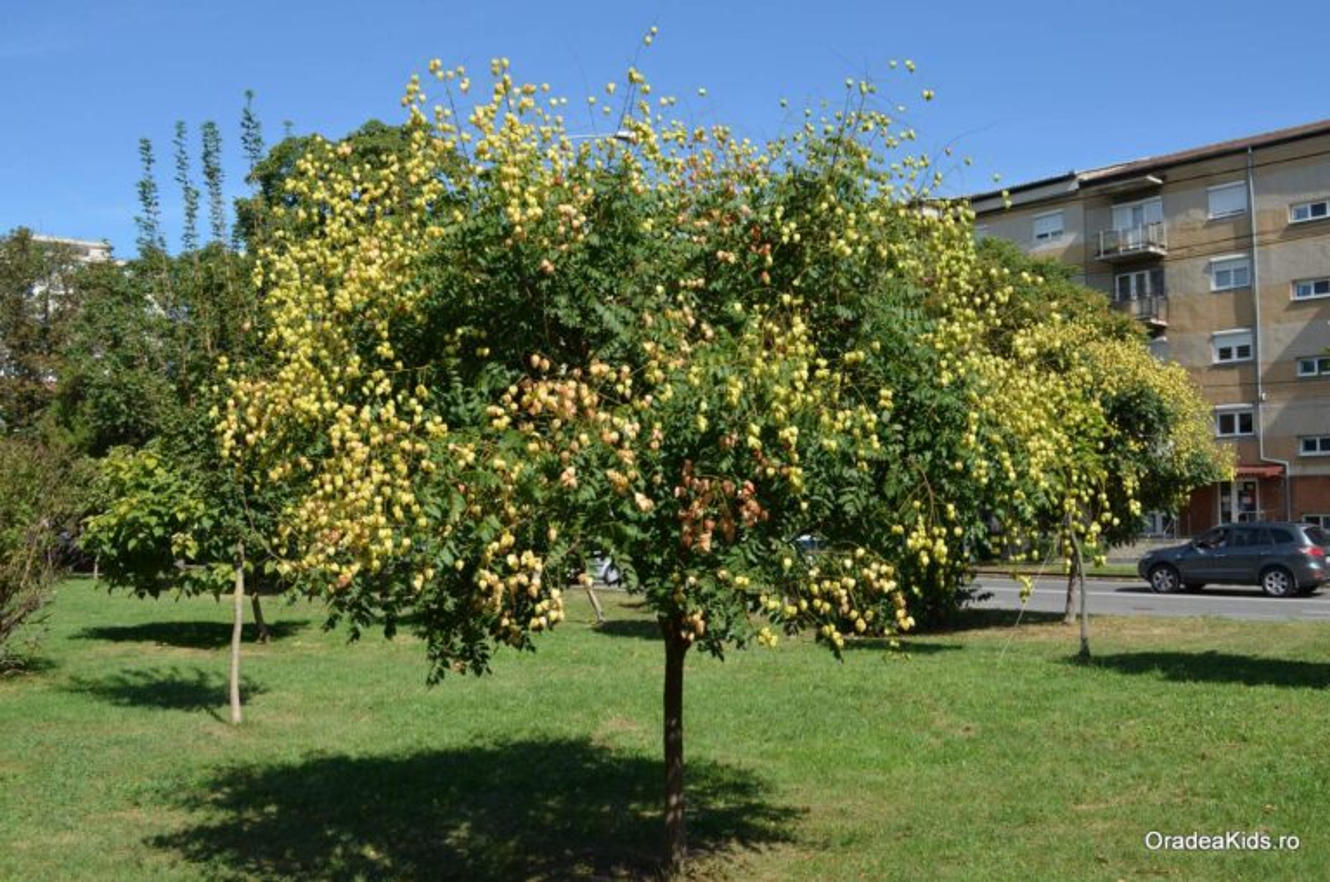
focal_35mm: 33
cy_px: 441
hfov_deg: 57.3
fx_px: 1217
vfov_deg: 39.8
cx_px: 665
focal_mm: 22
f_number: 8
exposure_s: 1/250
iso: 125
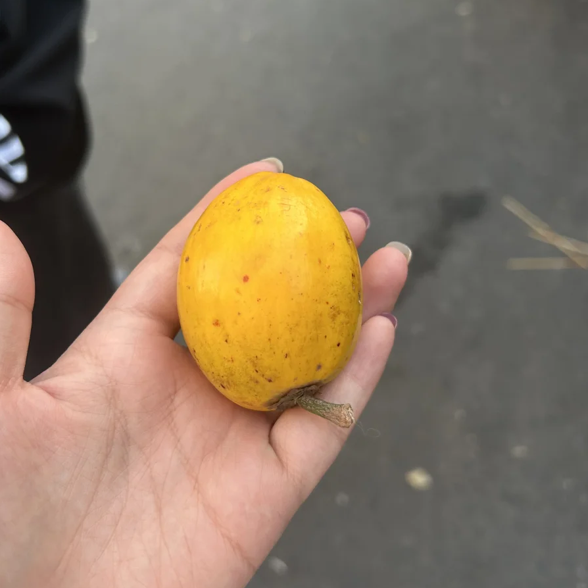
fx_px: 711
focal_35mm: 37
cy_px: 235
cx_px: 260
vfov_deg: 44.7
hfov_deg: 44.8
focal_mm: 5.7
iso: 50
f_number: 1.5
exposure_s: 1/121
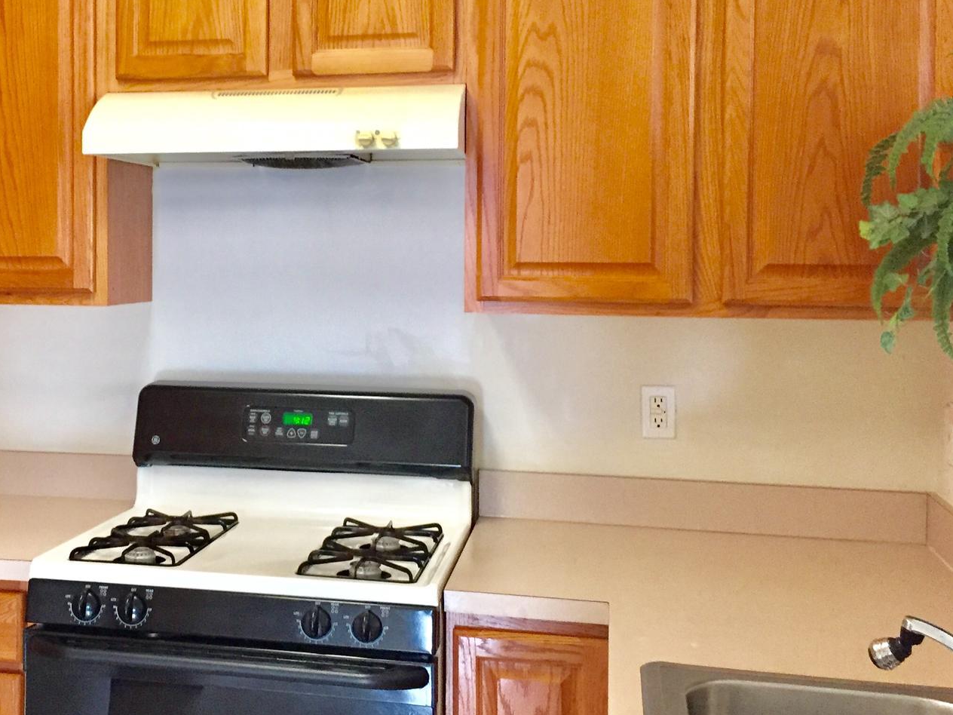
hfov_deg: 39.7
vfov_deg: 30.7
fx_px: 1294
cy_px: 263
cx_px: 287
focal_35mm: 47
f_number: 2.2
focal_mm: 4.15
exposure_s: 1/30
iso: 160
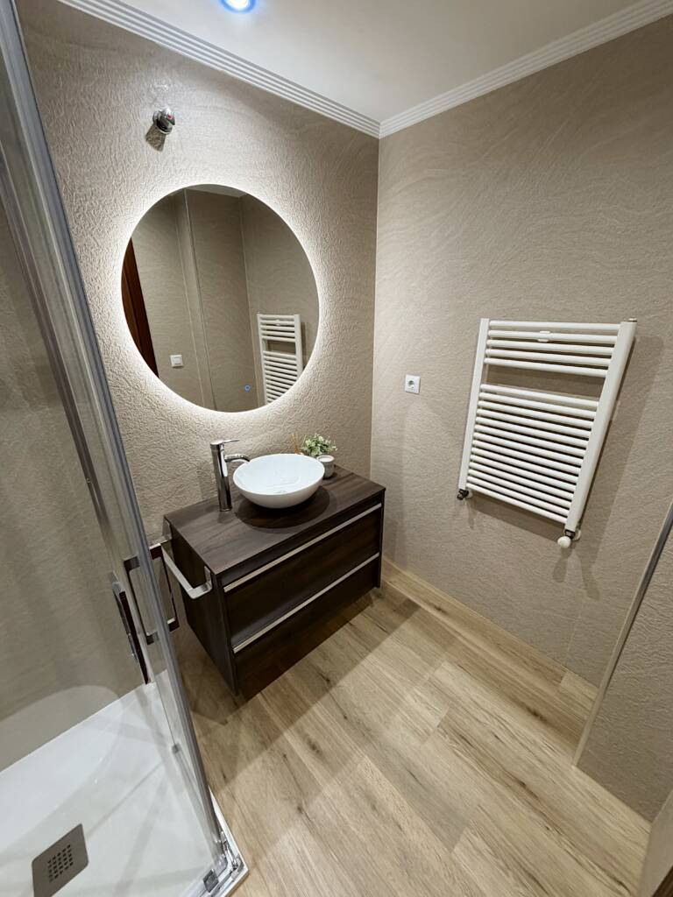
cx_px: 336
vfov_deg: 102.1
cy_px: 448
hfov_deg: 85.7
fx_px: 363
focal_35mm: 14
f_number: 2.2
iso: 200
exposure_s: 1/100
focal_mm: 2.22
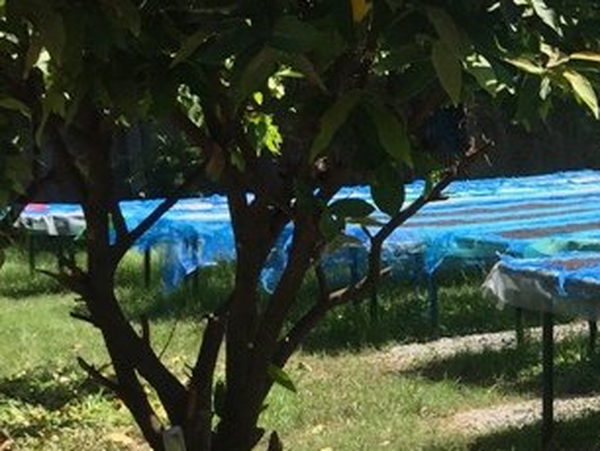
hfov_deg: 17.8
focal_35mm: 97
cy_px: 373
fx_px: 1683
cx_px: 941
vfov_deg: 15.2
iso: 32
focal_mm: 4.15
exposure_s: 1/1721
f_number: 2.2
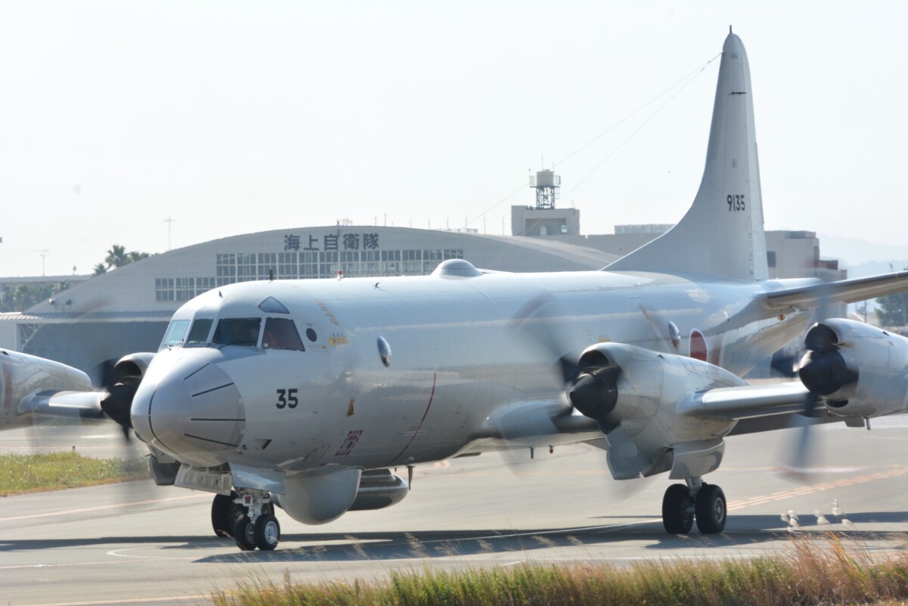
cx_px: 454
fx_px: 5675
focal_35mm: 225
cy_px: 303
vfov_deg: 6.1
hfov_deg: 9.1
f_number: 20
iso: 400
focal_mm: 150
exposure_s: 1/200
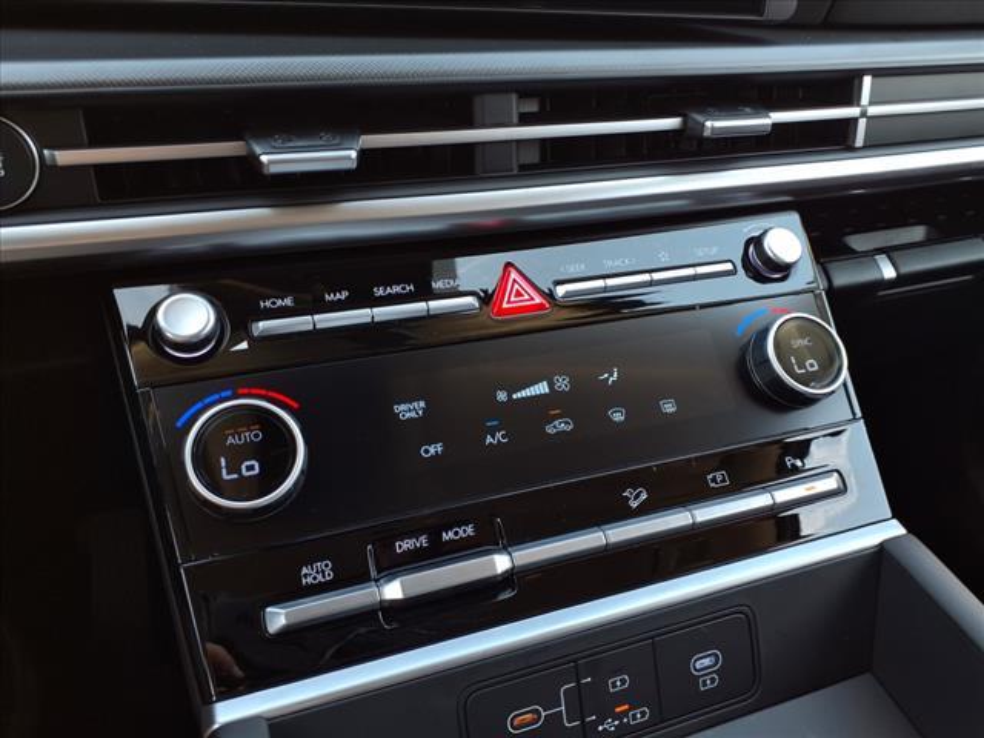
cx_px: 492
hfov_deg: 65.3
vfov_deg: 51.4
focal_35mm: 27
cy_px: 369
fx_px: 768
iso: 50
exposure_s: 1/60.2
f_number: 1.9
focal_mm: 3.58
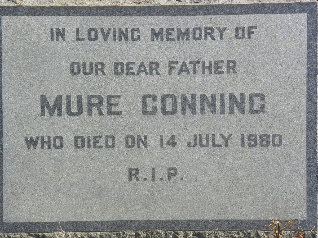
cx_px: 159
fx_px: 965
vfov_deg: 14.1
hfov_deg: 18.7
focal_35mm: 105
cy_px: 119
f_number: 4.5
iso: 64
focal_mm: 18.8
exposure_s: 1/200
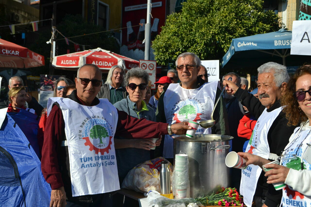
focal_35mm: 45
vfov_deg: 29.9
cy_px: 104
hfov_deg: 43.6
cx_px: 156
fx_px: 389
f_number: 9
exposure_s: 1/320
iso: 100
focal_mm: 30
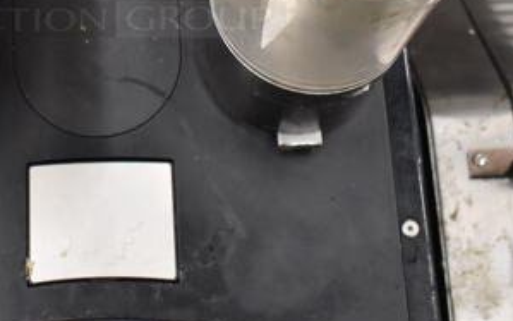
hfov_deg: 24.2
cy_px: -52
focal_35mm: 84
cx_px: 96
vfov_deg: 15.1
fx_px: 1175
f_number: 3.5
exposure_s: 1/125
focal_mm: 18
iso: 1100
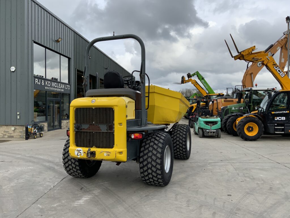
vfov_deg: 48.2
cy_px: 109
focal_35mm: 29
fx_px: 243
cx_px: 145
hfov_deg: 61.7
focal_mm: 3
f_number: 1.8
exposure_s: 1/435
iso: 16
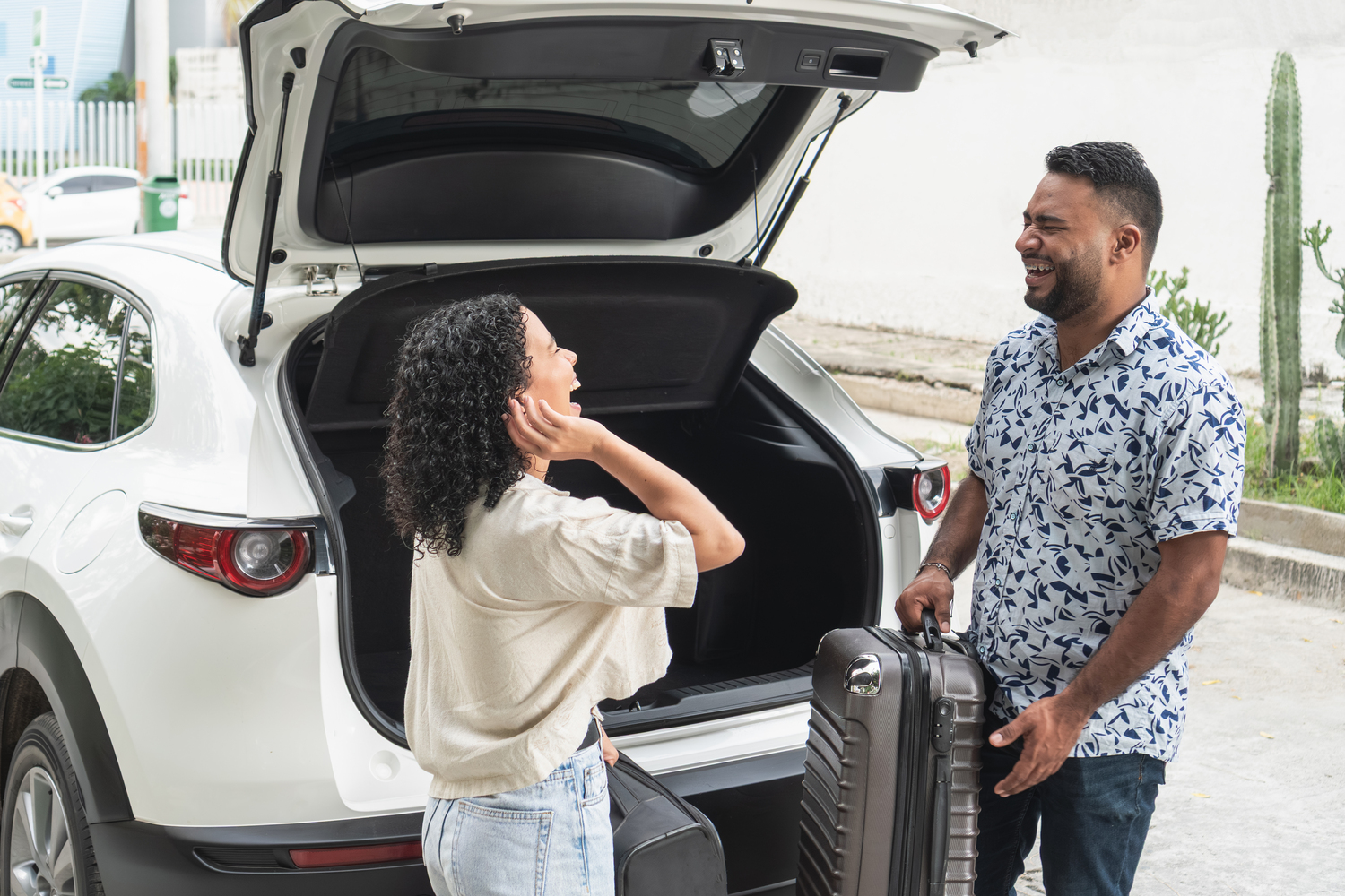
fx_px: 1961
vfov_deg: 25.8
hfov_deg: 37.9
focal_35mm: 52
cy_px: 448
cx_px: 672
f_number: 4
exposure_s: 1/200
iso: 400
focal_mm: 35
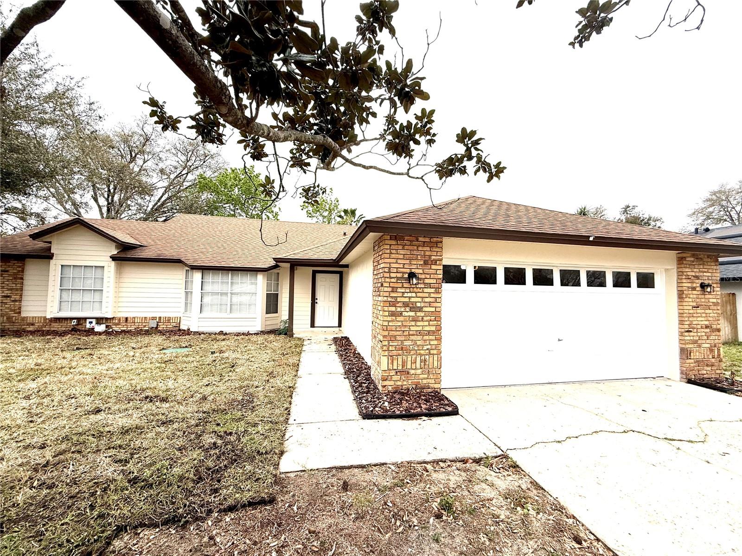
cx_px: 371
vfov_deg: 85.7
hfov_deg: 102.1
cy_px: 278
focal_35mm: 14
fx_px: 300
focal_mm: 2.22
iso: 64
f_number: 2.2
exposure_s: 1/475
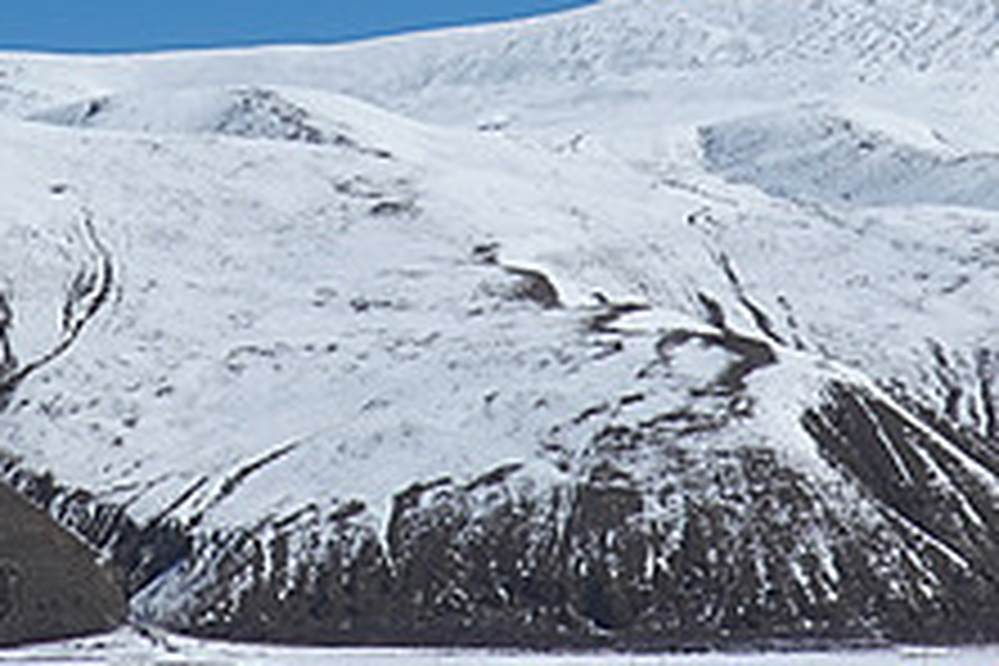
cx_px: 248
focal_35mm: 144
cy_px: -191
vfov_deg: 9.4
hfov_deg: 14.2
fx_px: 3996
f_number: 8
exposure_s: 1/1000
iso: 125
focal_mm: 14.69
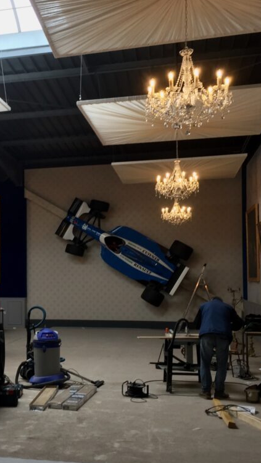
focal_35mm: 43
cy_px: 233
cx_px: 13
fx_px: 529
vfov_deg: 47.4
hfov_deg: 26.5
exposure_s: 1/50
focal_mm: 4.15
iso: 40
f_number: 2.2
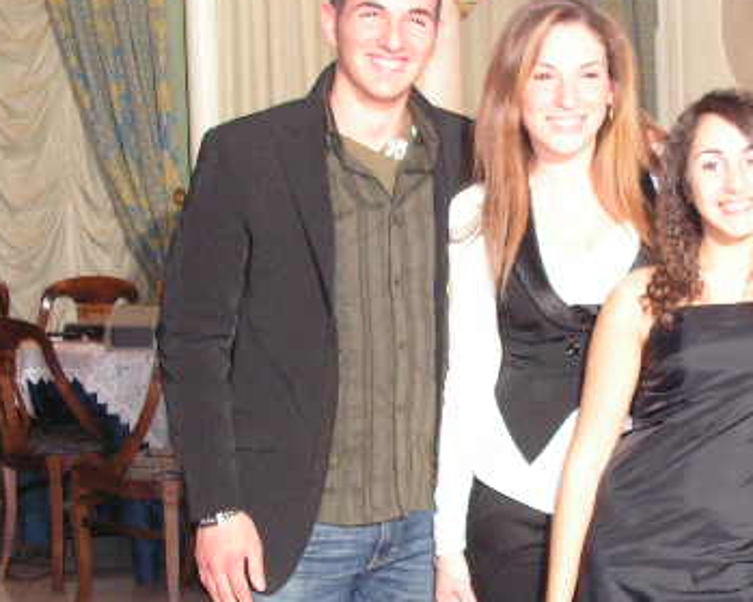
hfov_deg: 22.1
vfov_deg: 17.8
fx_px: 1916
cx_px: 529
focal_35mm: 86
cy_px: 246
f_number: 3.2
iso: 200
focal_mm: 8.1
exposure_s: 1/40
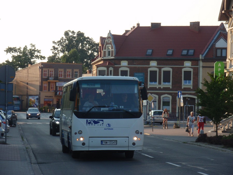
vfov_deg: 10.2
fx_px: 983
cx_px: 116
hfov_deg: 13.5
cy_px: 88
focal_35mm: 146
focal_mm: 26.2
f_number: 5.6
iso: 80
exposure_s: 1/160
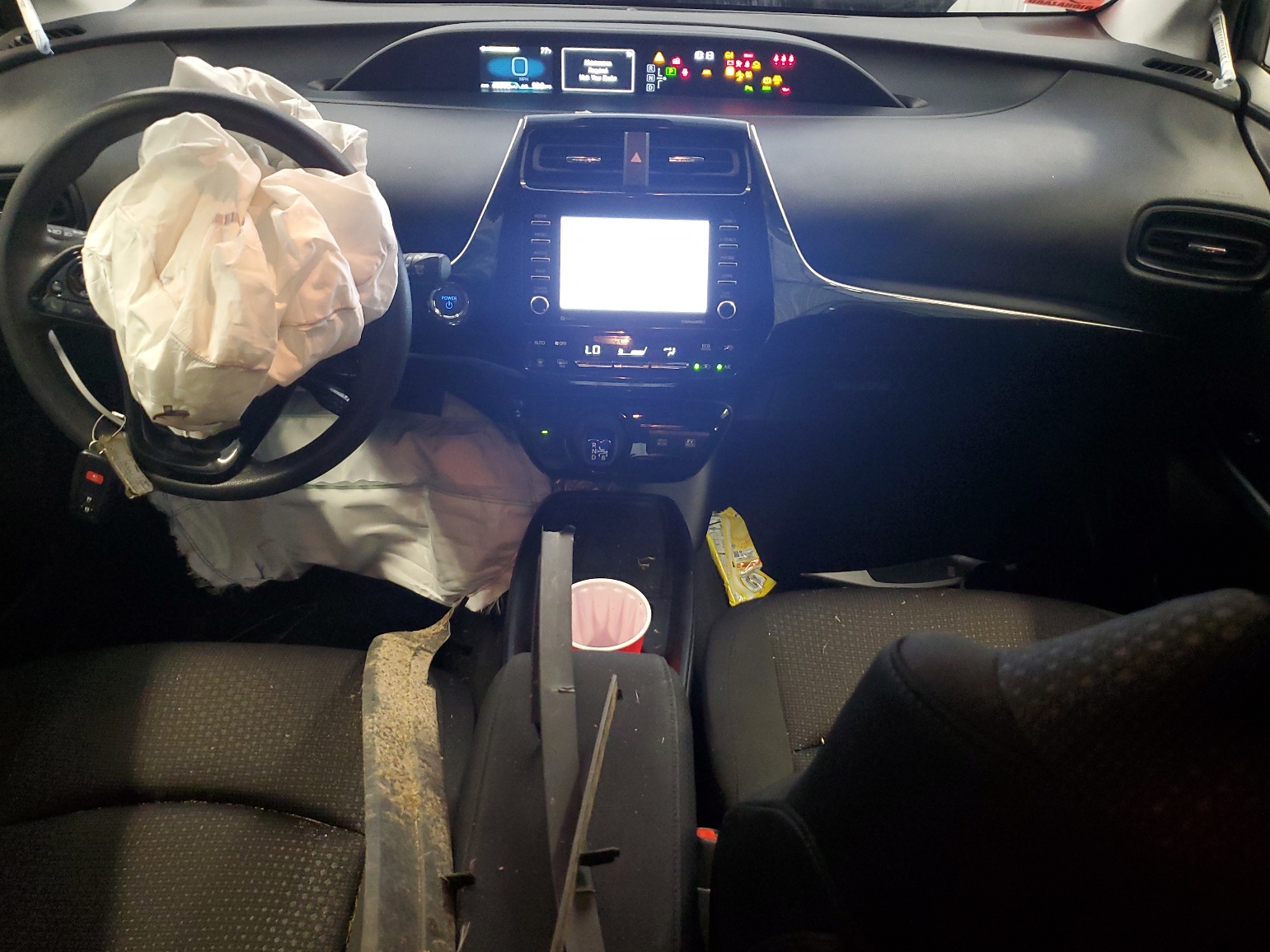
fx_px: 991
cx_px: 644
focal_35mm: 27
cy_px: 483
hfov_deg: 65.3
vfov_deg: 51.4
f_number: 1.5
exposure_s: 1/20
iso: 291
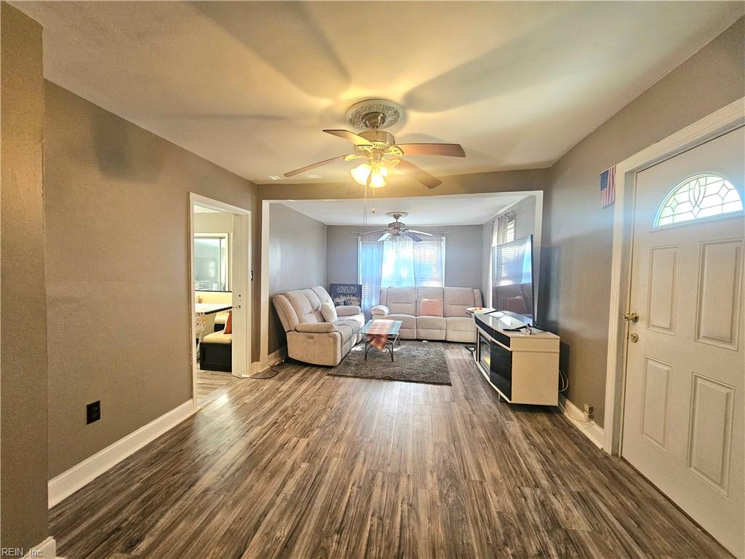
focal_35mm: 13
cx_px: 372
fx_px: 280
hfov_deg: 106.2
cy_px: 280
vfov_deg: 89.9
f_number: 2.2
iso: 320
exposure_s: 1/40
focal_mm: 2.2
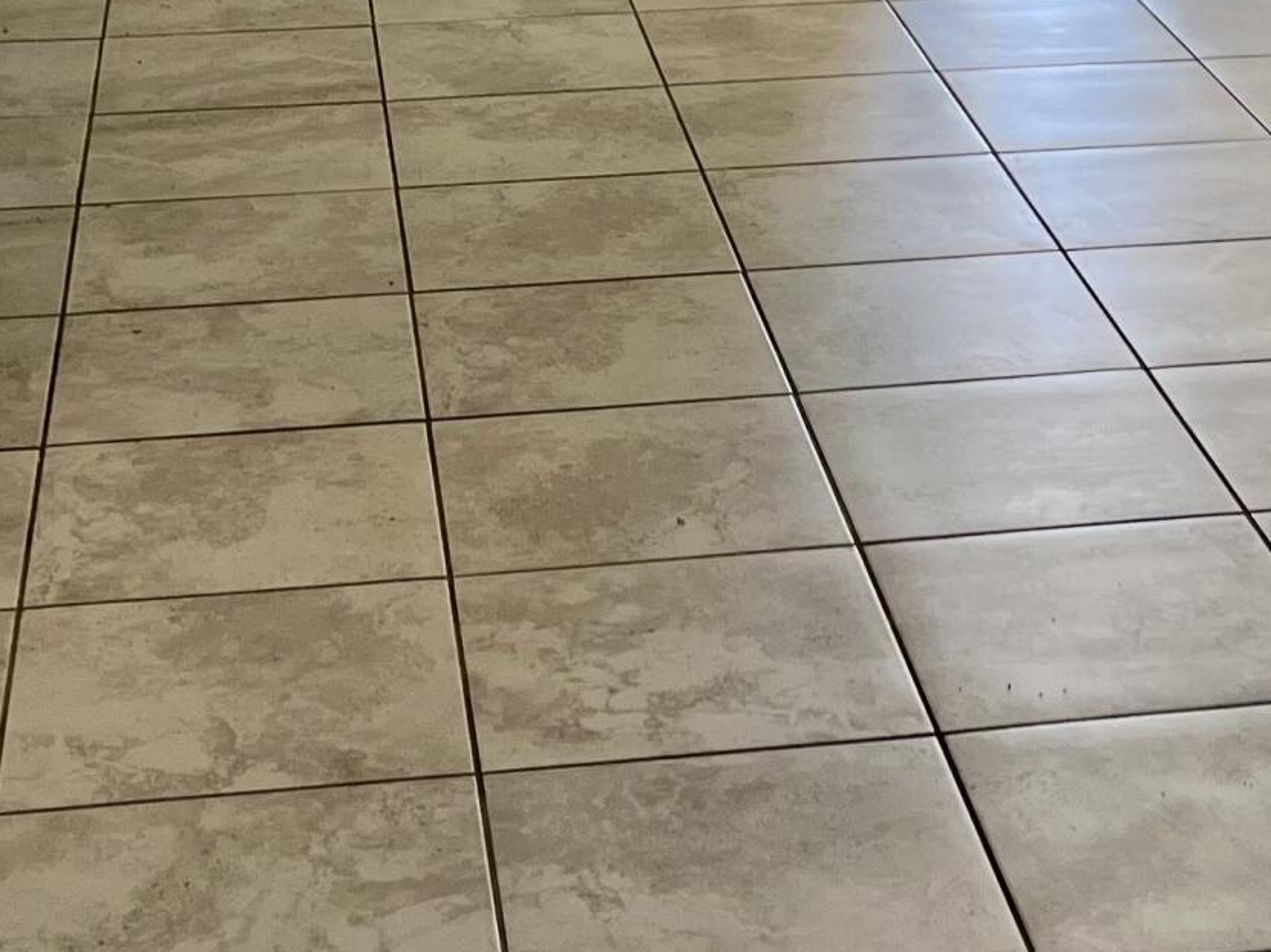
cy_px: -500
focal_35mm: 94
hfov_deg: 20.7
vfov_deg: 14.6
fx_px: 3450
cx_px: 948
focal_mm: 5.7
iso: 80
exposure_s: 1/120
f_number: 1.5
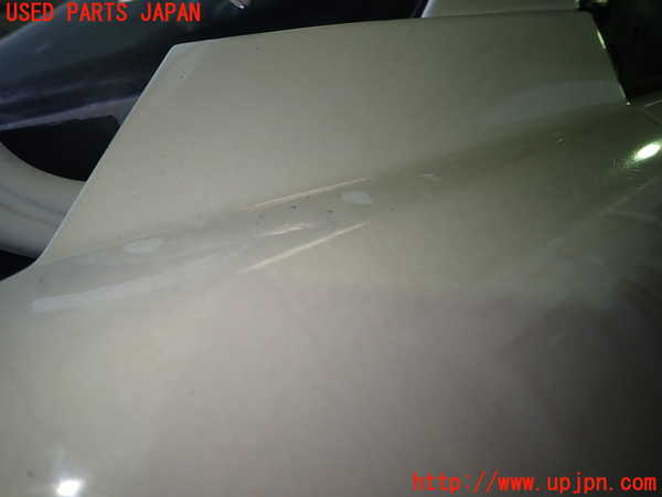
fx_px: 478
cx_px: 331
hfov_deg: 69.4
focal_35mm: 25
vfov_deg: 54.9
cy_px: 248
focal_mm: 4.5
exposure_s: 1/100
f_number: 2
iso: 100
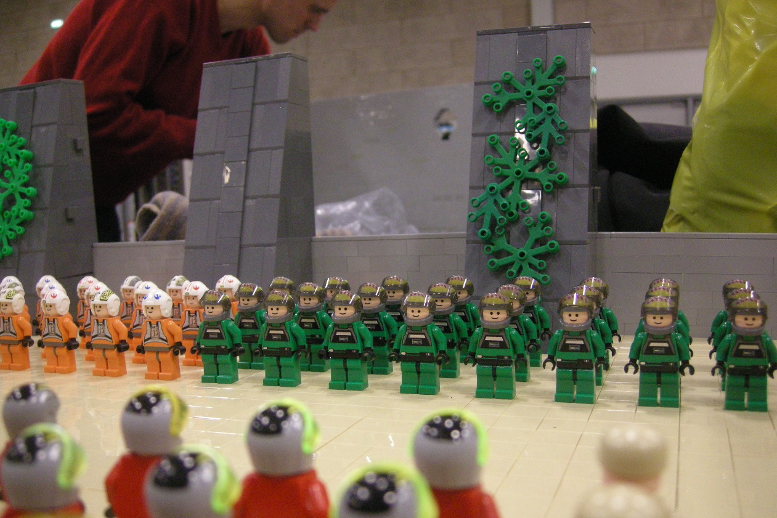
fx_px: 820
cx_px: 392
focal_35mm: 38
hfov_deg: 50.7
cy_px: 278
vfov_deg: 35.0
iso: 400
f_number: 2.7
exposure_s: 1/16.8
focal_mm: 7.5
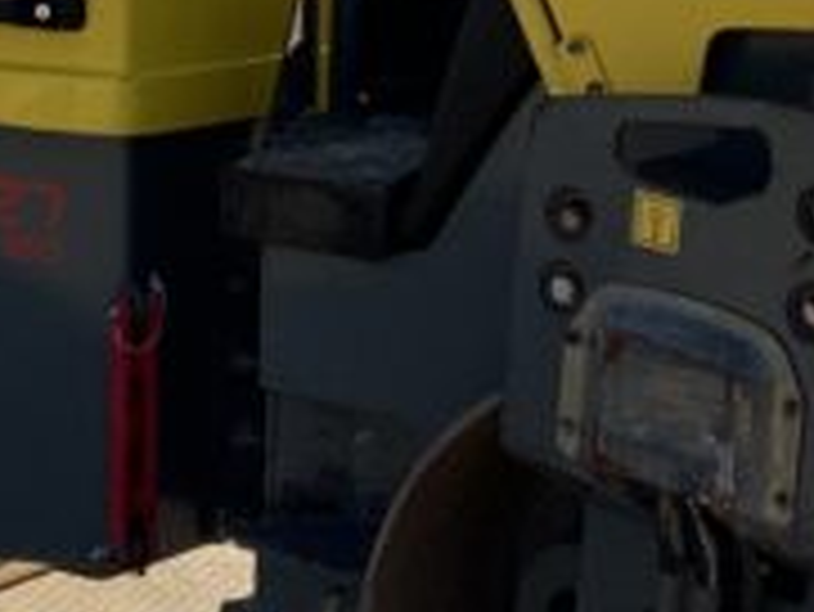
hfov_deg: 12.0
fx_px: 3859
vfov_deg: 8.9
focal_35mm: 164
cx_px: 607
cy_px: -248
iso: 16
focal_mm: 3
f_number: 1.8
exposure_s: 1/1076
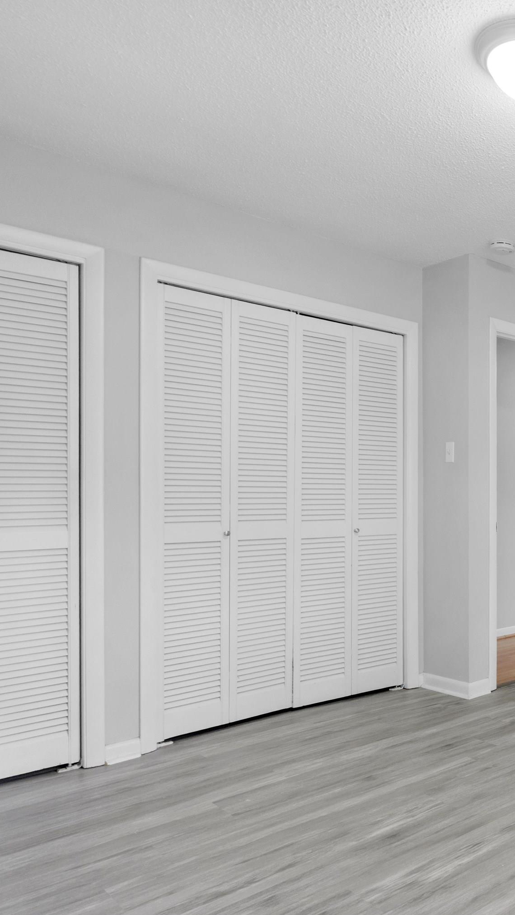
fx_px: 655
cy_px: 459
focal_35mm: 27
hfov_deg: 33.0
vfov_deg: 69.9
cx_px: 654
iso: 400
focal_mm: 17
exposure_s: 1/2.5
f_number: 10
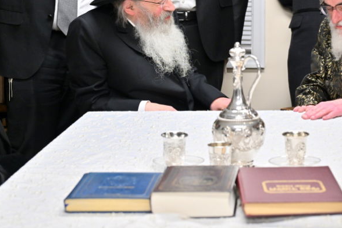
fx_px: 959
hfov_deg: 20.1
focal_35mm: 101
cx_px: 230
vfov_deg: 13.5
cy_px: 40
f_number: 4
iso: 800
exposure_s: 1/160
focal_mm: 58
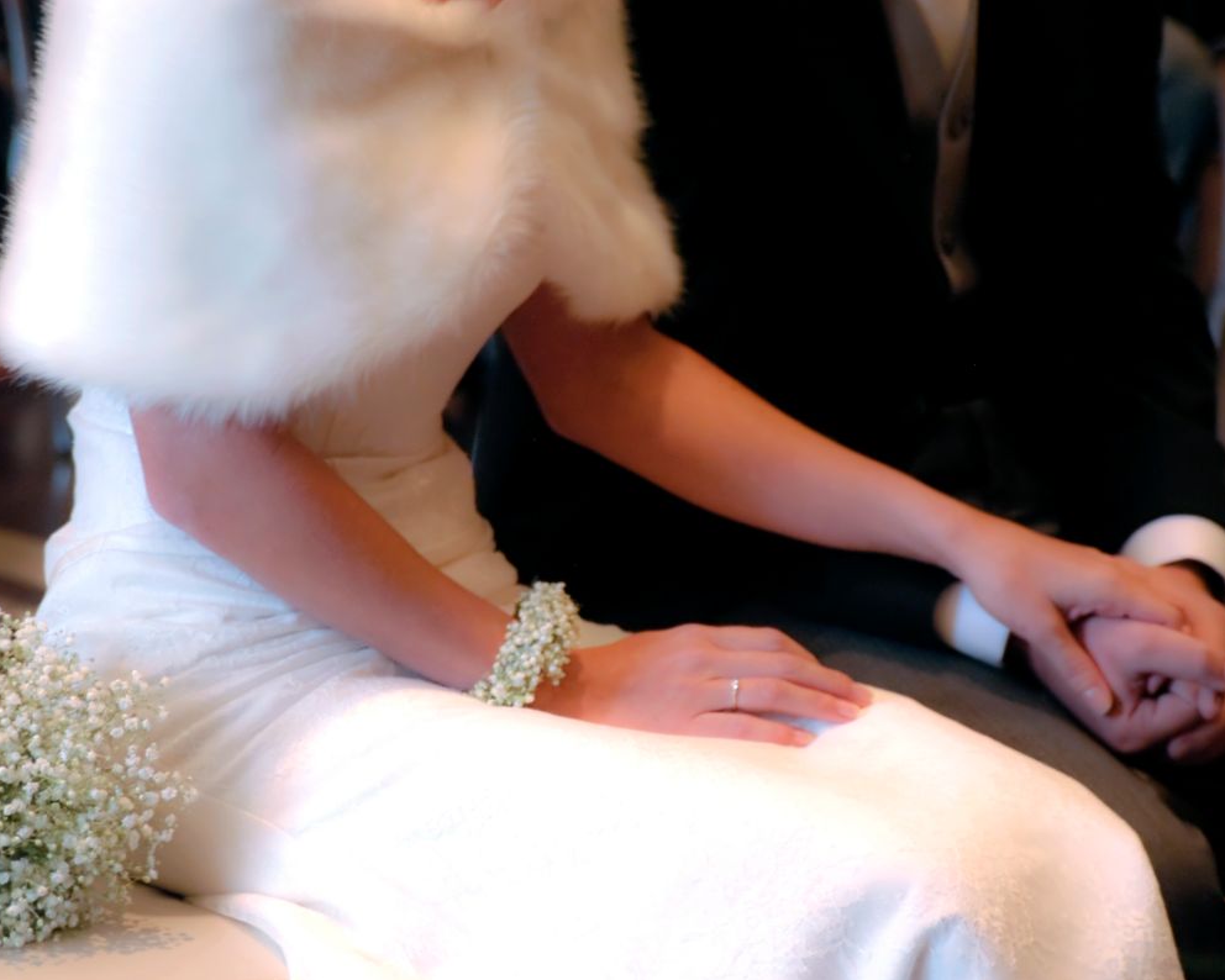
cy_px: 491
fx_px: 6475
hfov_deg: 10.8
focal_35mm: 179
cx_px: 531
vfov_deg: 8.7
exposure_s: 1/13
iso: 1000
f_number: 4.5
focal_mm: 105
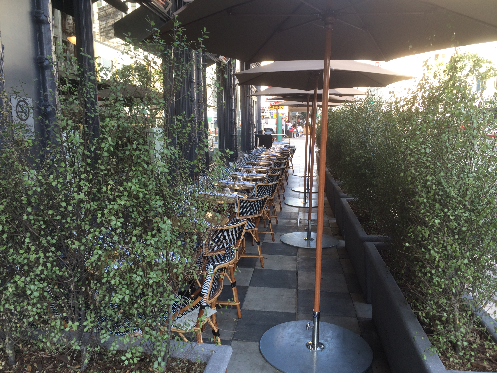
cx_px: 248
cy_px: 186
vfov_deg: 46.8
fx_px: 431
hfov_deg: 60.0
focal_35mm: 30
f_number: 2.2
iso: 40
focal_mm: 4.12
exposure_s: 1/120
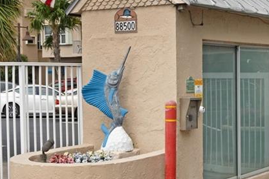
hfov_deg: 25.7
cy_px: 89
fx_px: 581
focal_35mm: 78
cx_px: 210
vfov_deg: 17.5
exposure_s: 1/200
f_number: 11
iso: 125
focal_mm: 20.2
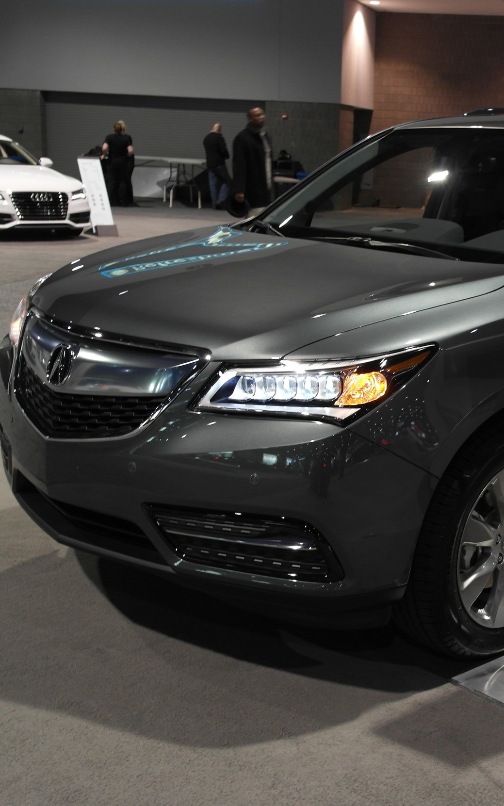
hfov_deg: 27.1
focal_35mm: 46
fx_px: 1011
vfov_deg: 43.5
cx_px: 449
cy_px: 403
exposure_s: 1/30
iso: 400
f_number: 3.5
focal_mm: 20
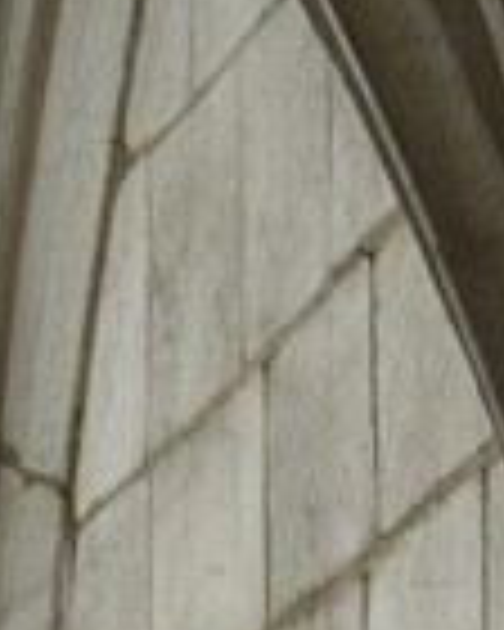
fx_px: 12399
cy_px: 2146
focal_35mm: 665
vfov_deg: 2.8
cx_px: -1395
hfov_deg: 2.3
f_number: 6.3
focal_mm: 62
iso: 800
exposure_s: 1/60
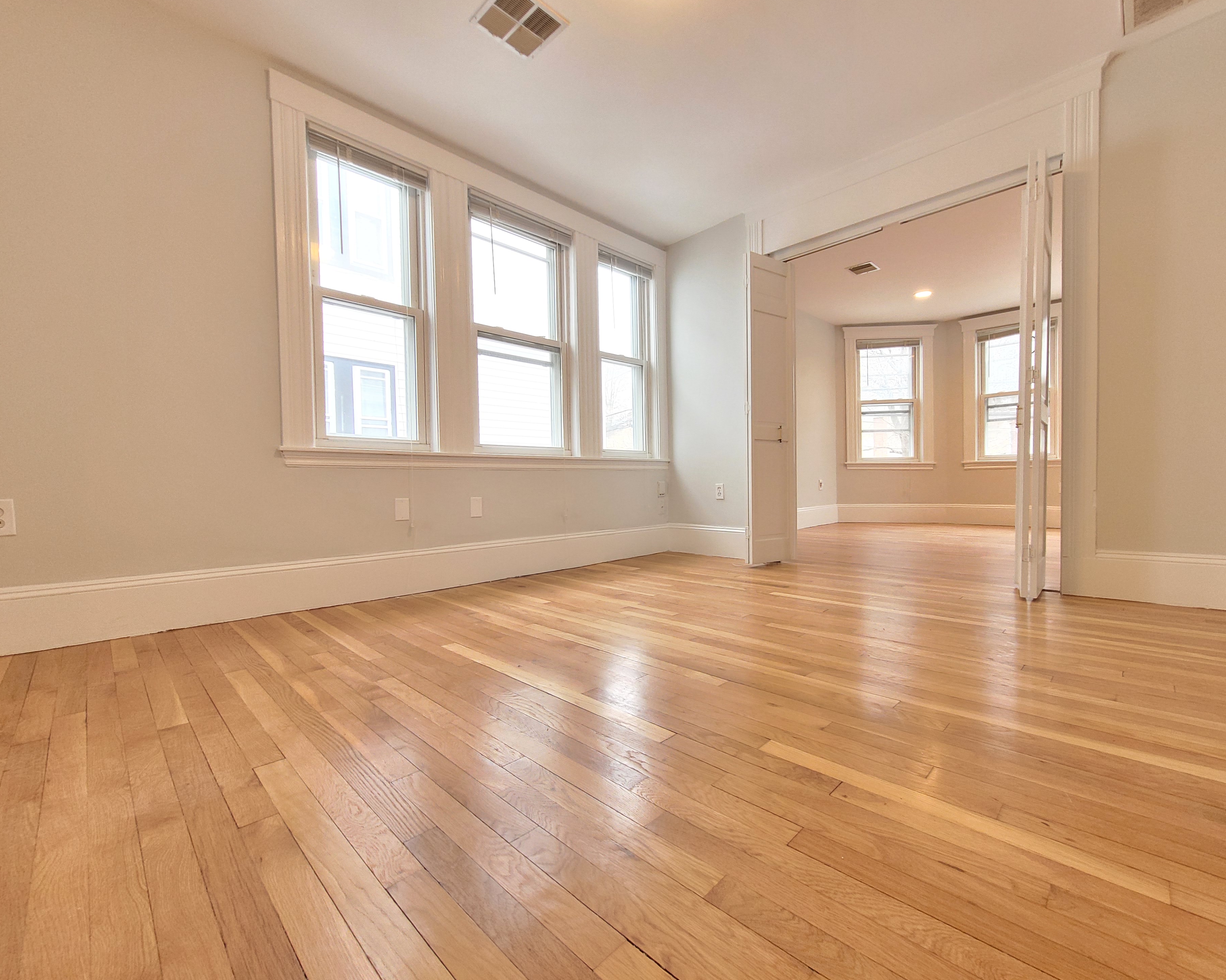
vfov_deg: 88.0
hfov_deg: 100.7
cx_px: 635
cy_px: 503
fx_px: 508
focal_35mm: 14
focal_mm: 1.74
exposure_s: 1/40
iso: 320
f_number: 2.2
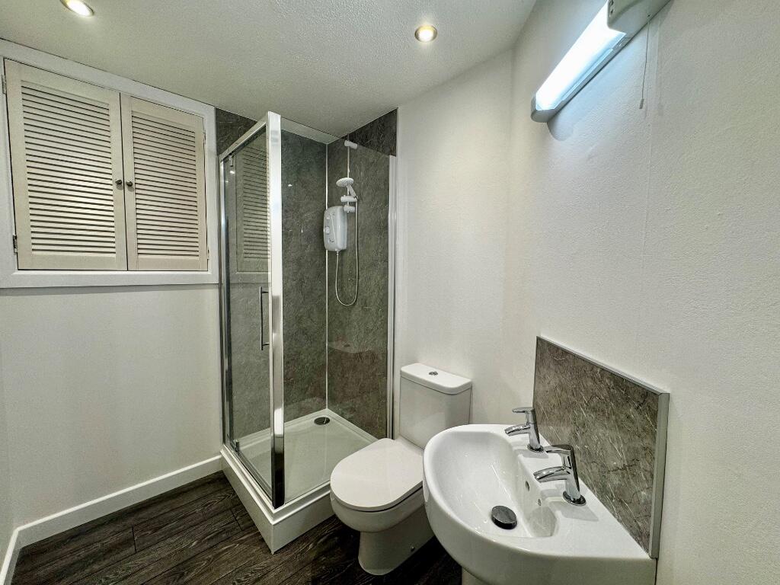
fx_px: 315
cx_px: 390
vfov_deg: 85.7
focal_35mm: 14
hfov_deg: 102.1
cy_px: 292
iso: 125
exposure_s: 1/100
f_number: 2.2
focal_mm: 2.22
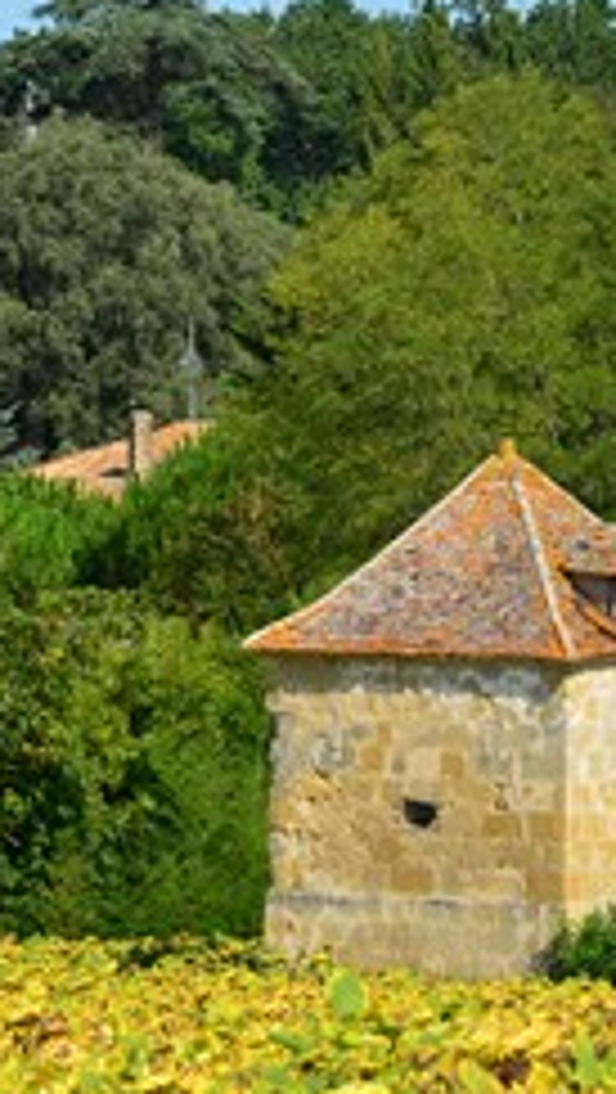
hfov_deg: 4.4
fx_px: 7945
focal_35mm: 274
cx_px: 351
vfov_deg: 7.9
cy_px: 538
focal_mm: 85
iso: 100
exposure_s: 1/160
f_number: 11
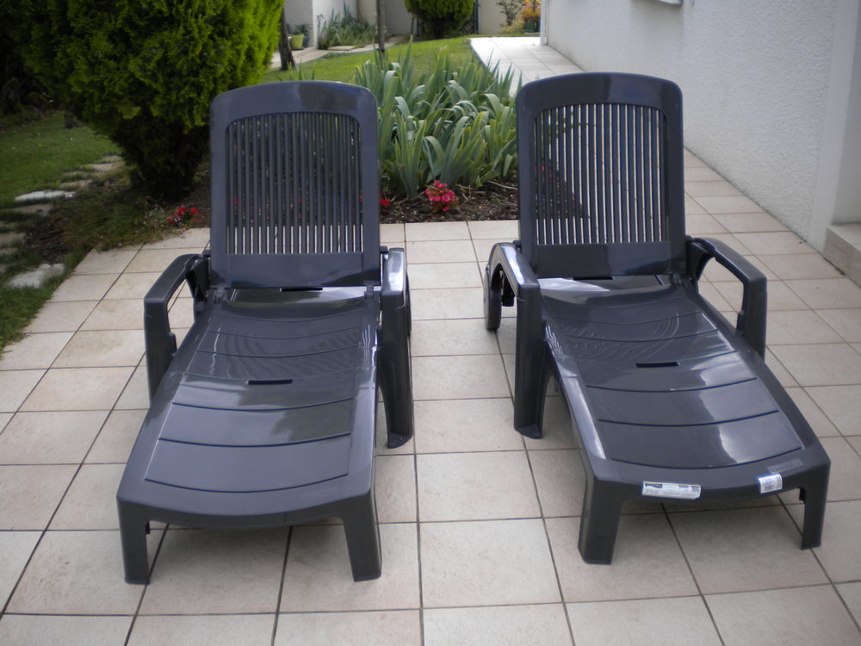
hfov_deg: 52.6
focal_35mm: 35
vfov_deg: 40.7
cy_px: 323
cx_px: 430
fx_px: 871
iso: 80
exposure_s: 1/196
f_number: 3.1
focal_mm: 6.3
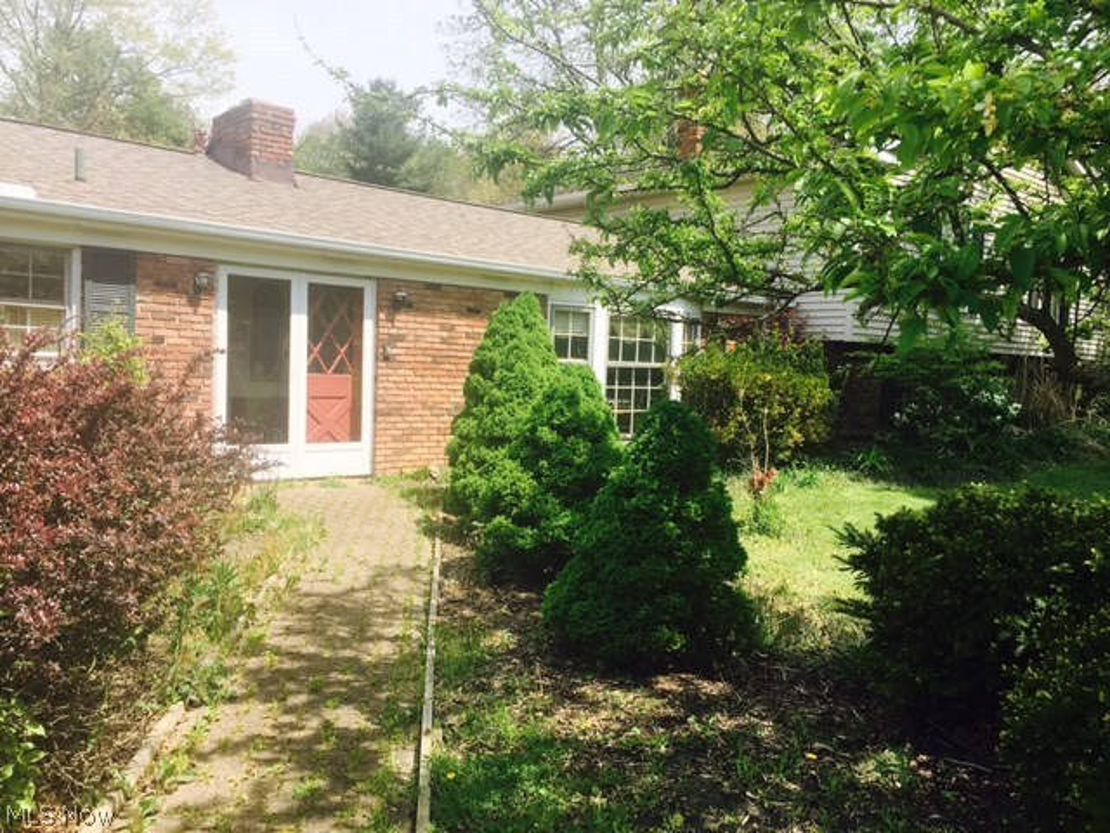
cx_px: 555
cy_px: 416
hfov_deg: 61.7
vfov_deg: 48.2
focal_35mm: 29
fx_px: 930
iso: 25
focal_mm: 4.15
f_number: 2.2
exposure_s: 1/916
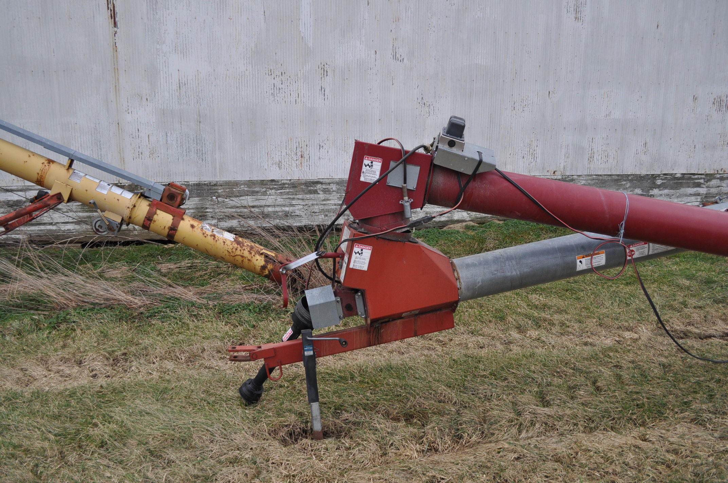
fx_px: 606
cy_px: 242
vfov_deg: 43.5
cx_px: 364
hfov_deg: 62.0
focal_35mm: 30
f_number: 5
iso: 400
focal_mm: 20
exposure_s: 1/100
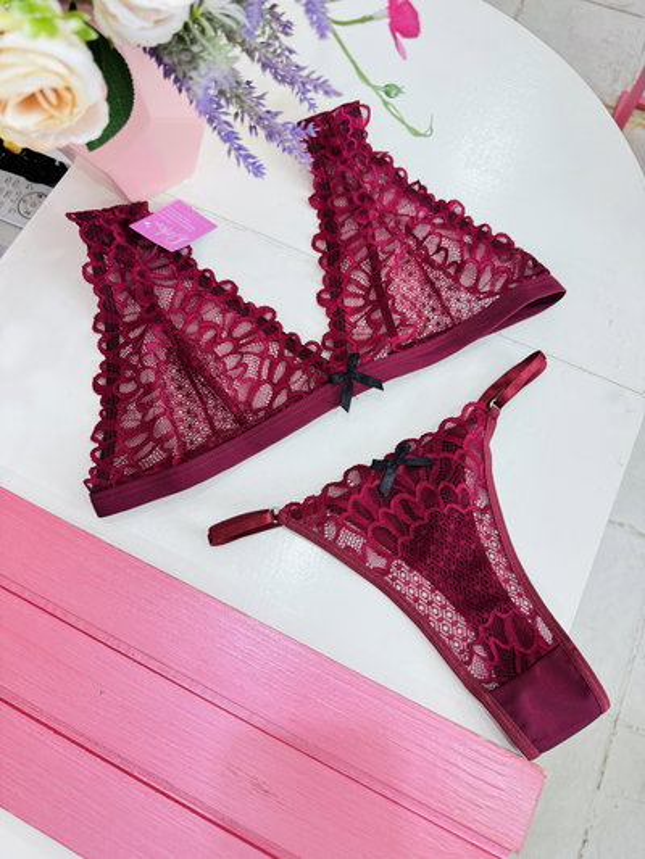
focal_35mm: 24
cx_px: 322
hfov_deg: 56.8
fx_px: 596
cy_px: 430
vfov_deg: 71.6
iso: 125
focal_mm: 6.76
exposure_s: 1/100
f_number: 1.78
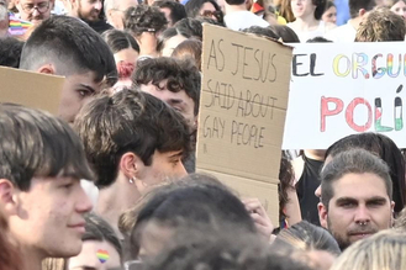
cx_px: 522
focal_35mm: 452
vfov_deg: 3.0
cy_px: 30
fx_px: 5095
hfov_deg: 4.5
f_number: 5.6
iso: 1000
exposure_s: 1/1000
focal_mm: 62
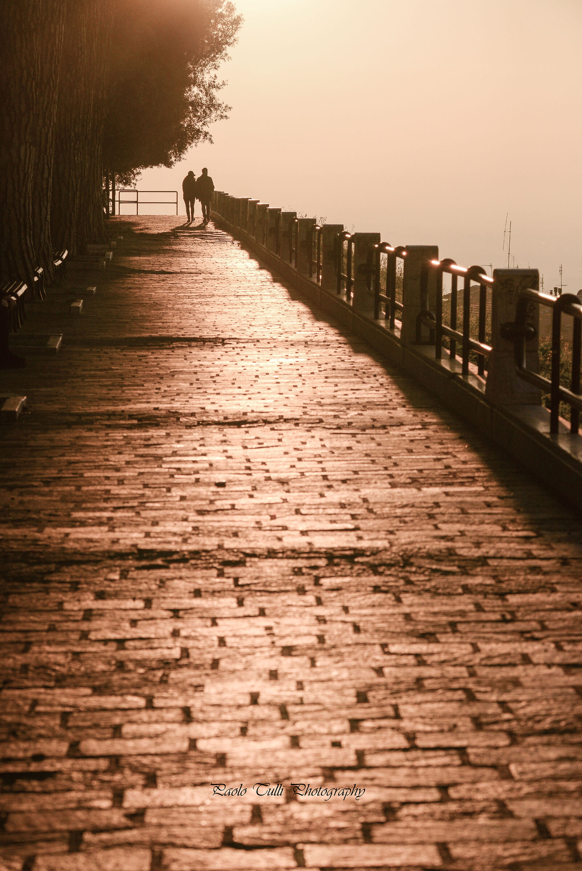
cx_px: 291
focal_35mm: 150
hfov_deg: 9.2
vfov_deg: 13.7
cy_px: 436
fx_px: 3634
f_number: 11
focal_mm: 150
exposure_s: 1/2000
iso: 800
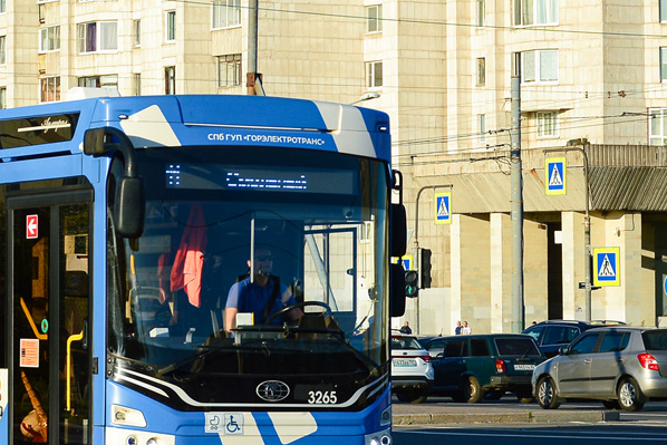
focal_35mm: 169
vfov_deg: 8.1
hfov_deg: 12.0
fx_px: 3136
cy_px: 109
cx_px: -2
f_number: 6.3
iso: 200
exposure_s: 1/800
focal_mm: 45
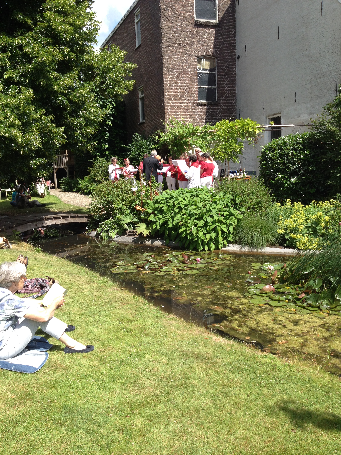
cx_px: 170
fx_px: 460
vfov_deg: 52.6
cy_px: 228
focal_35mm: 35
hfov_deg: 40.7
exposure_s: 1/849
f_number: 2.4
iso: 50
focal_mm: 4.28
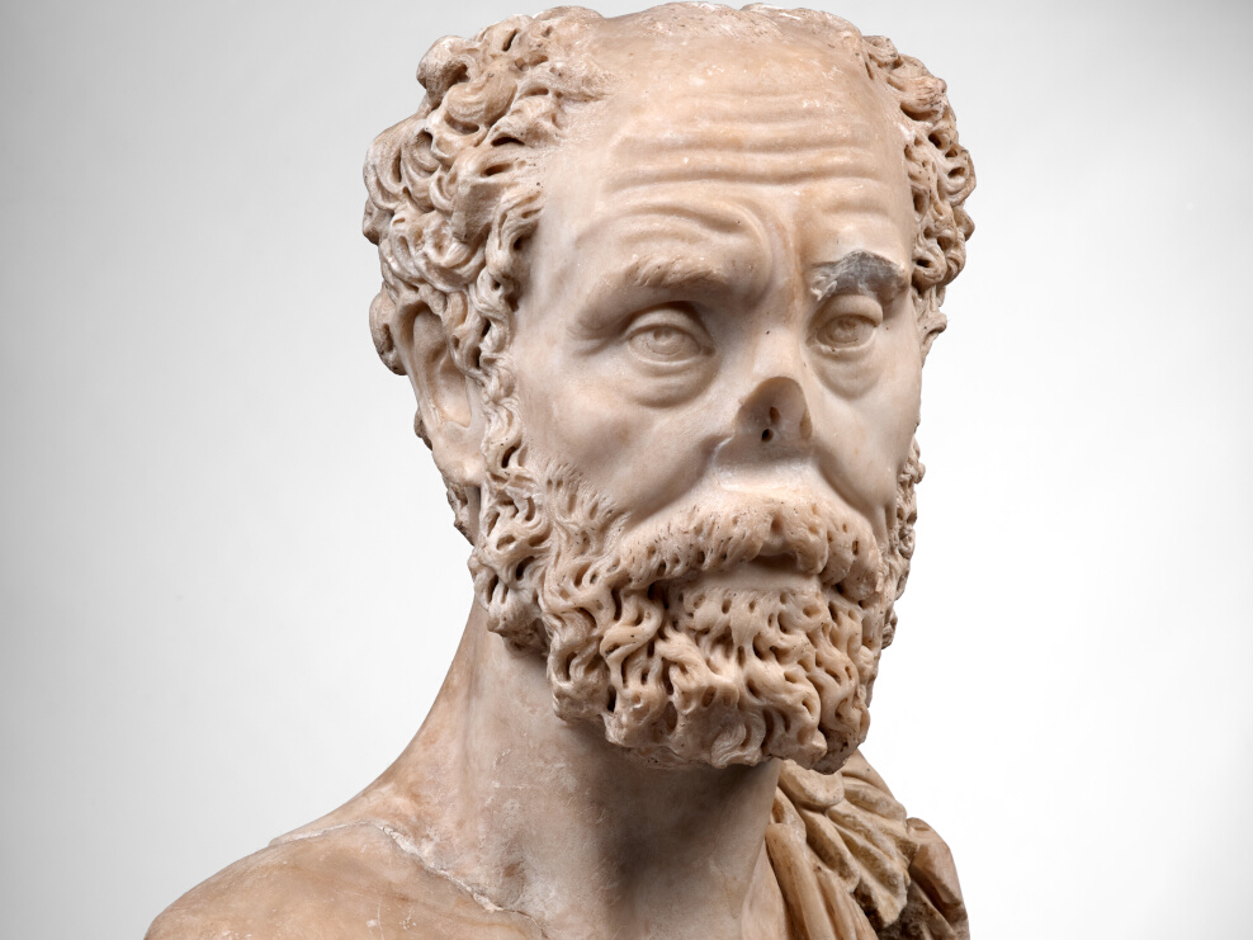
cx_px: 624
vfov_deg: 17.3
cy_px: 701
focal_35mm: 85
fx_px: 3077
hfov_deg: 23.0
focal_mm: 80
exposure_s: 1/125
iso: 200
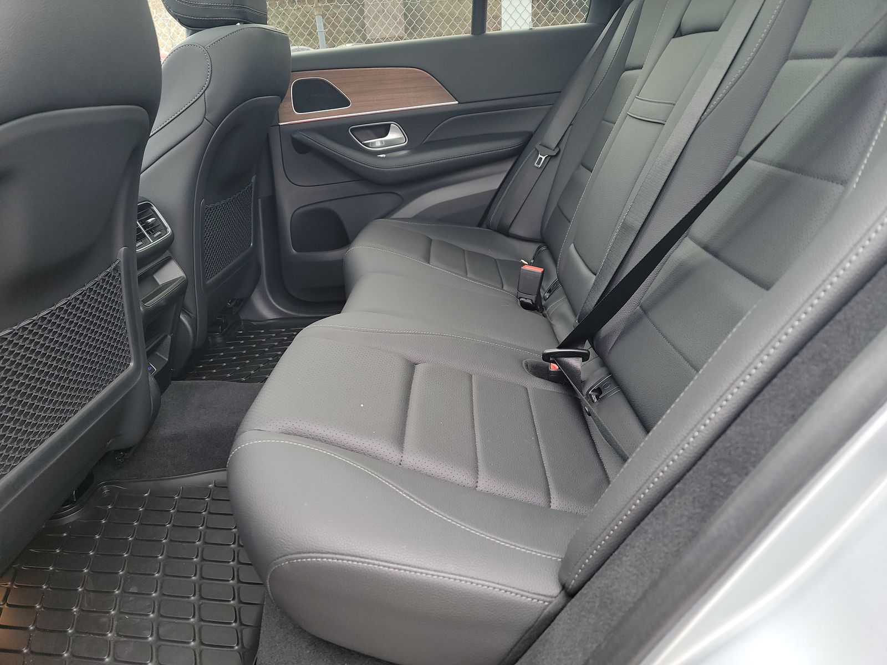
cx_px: 444
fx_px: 615
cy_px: 332
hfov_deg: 71.6
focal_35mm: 24
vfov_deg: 56.8
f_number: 1.8
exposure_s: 1/59
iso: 154
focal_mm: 6.7
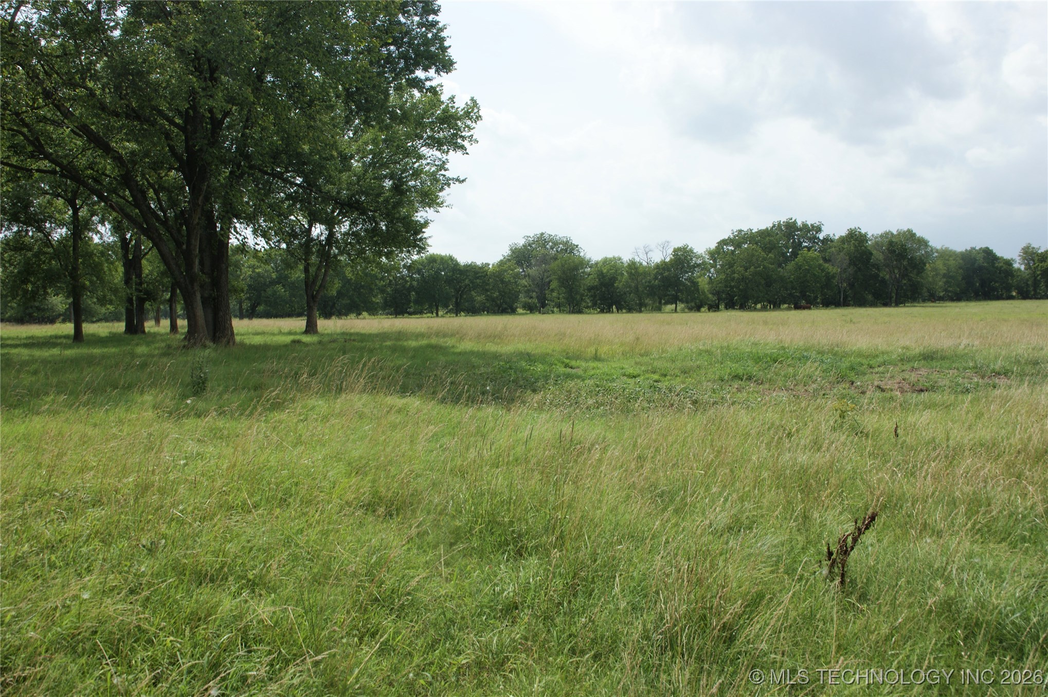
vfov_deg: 43.6
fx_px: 873
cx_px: 524
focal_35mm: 30
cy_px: 348
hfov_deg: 62.0
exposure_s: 1/200
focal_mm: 20
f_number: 10
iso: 100
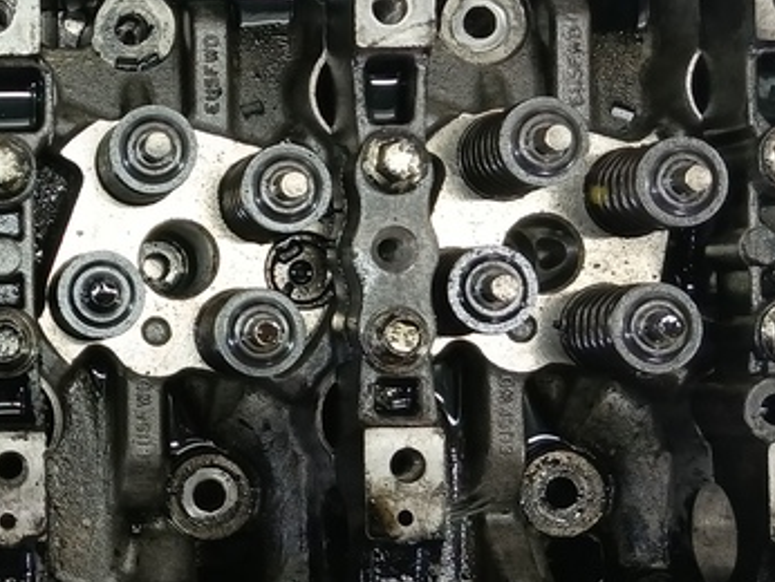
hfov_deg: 26.5
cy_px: 260
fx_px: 1523
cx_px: -60
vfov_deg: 21.6
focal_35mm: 68
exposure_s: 1/50
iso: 209
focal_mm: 4.11
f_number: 1.6
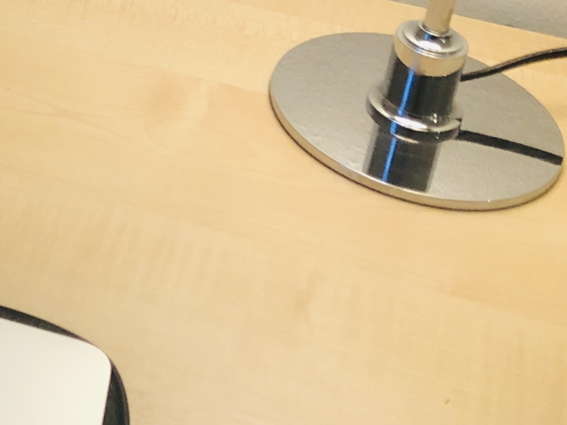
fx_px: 1589
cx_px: -360
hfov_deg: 17.5
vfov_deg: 14.2
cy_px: -220
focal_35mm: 97
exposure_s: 1/17
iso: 40
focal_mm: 3.99
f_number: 1.8
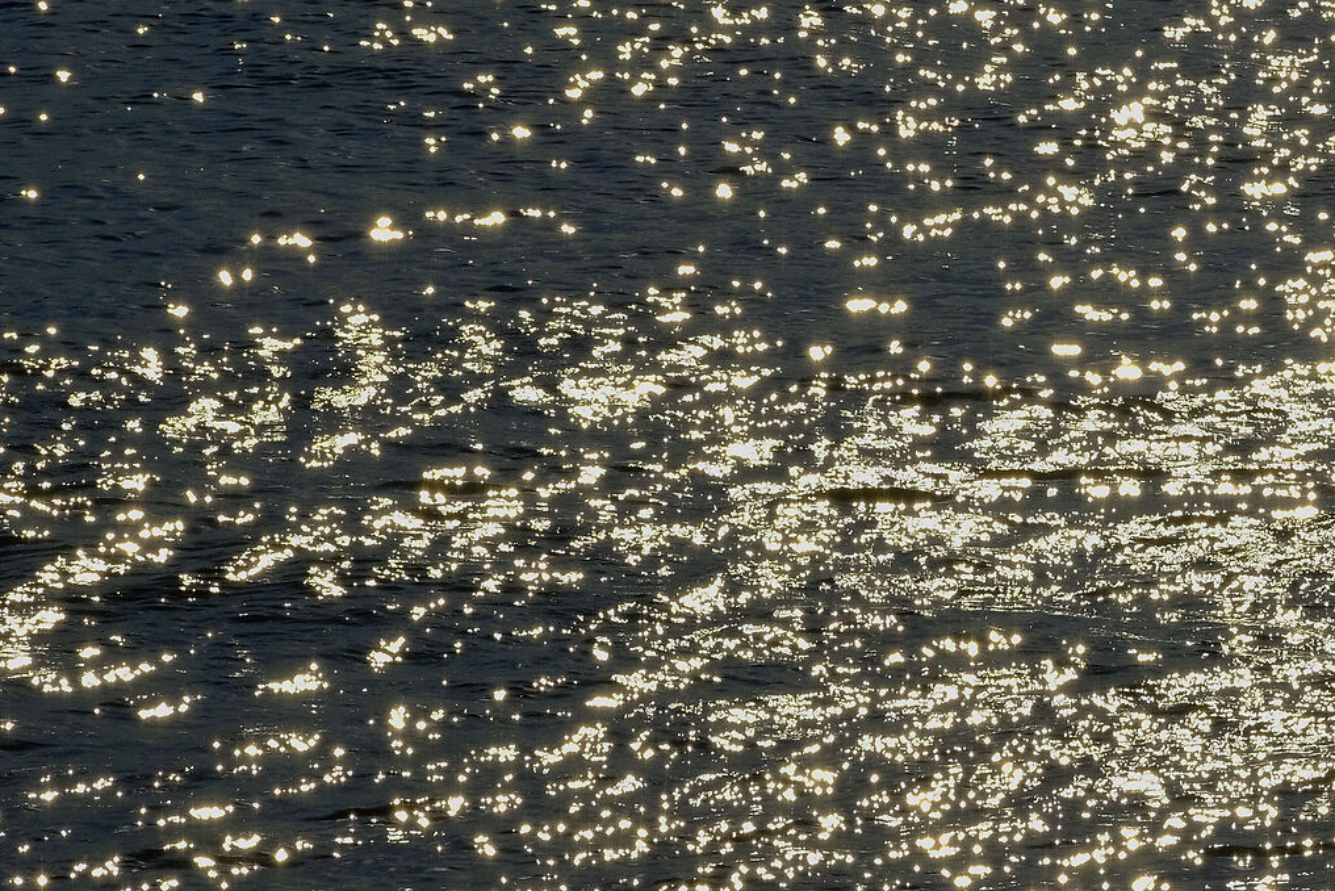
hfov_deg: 4.6
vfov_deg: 3.1
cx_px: 1427
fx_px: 16728
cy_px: 262
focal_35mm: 451
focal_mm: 127.1
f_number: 13
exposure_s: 1/2000
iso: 200
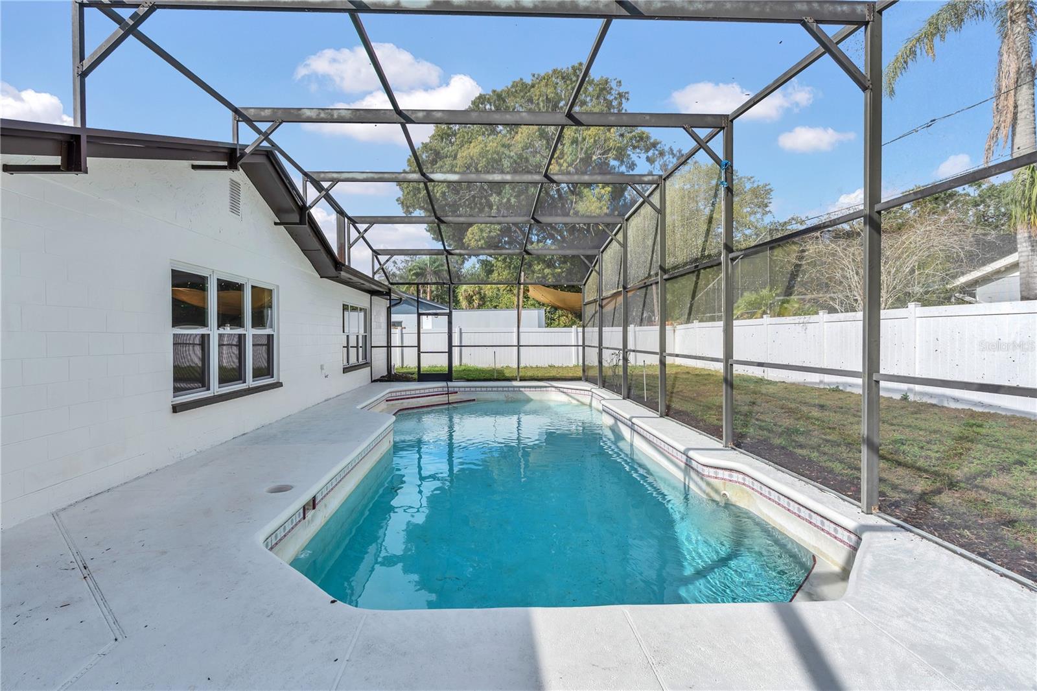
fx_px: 461
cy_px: 346
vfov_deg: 73.7
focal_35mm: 16
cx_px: 518
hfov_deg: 96.7
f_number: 9
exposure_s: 1/125
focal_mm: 16
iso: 100
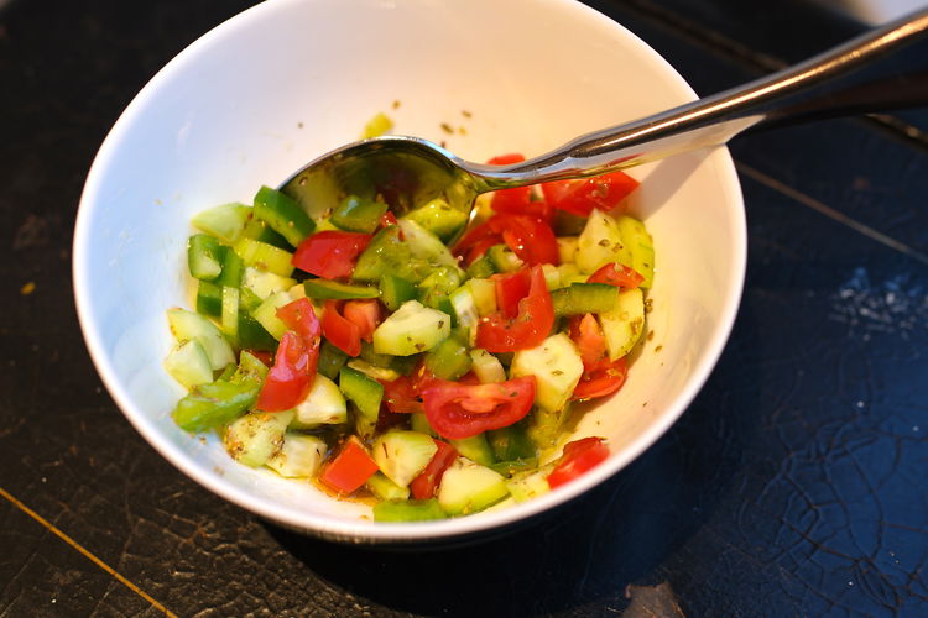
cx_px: 464
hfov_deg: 43.6
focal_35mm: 45
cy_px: 309
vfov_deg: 29.9
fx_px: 1160
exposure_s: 1/42
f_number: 2.8
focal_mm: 30
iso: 250
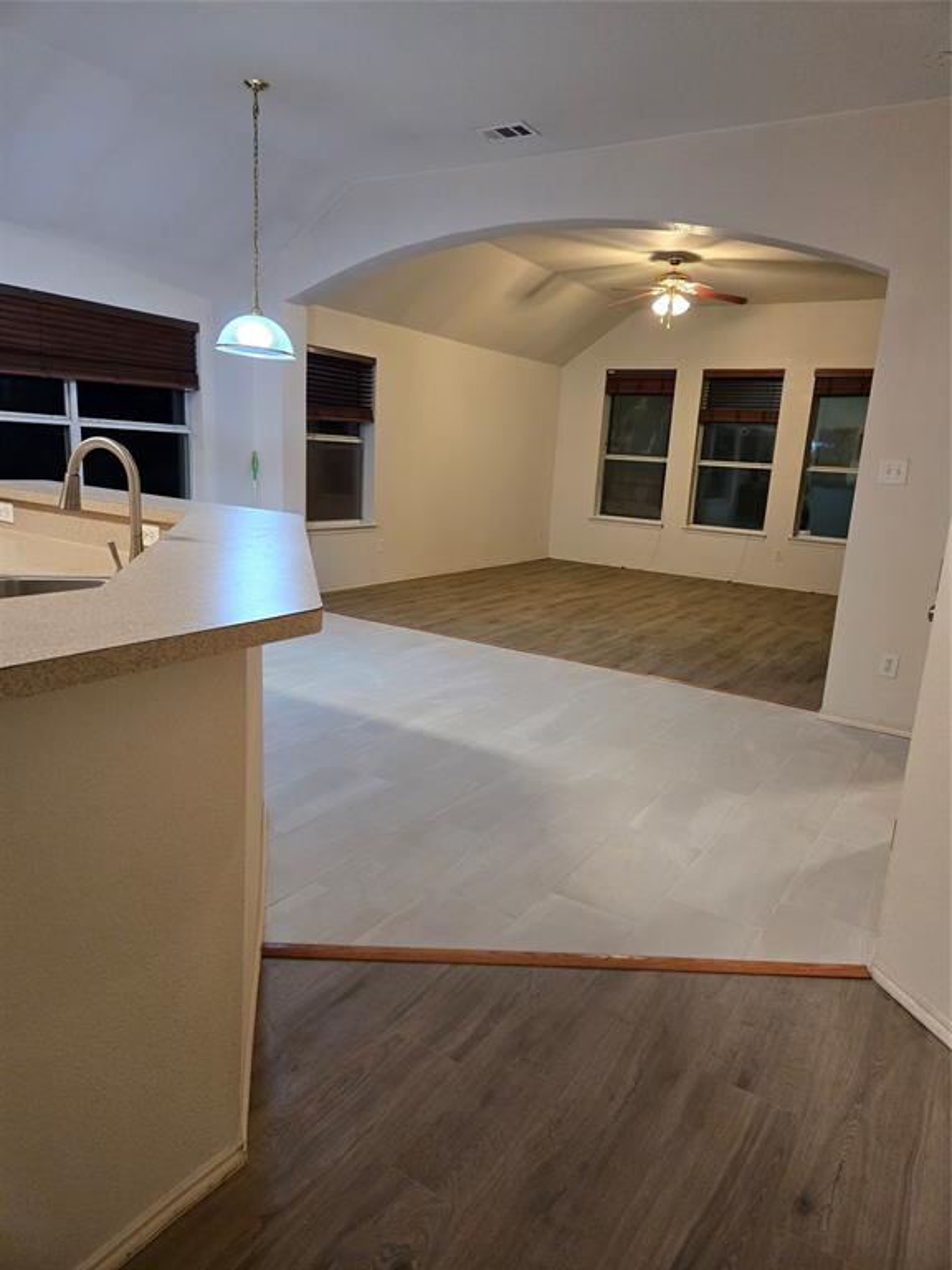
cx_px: 476
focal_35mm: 23
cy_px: 635
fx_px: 843
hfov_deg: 58.9
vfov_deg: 73.9
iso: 640
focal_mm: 5.4
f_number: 1.8
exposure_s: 1/120
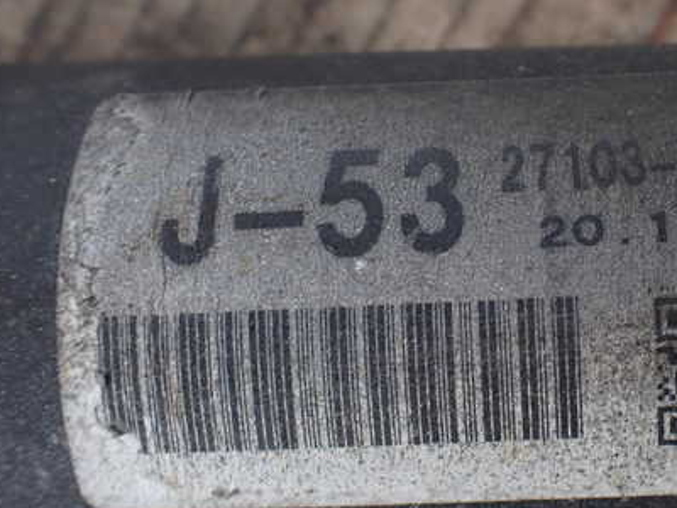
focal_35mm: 45
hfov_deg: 41.0
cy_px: 257
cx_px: 496
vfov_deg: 32.2
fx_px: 880
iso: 100
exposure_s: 1/250
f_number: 3.2
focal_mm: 5.4
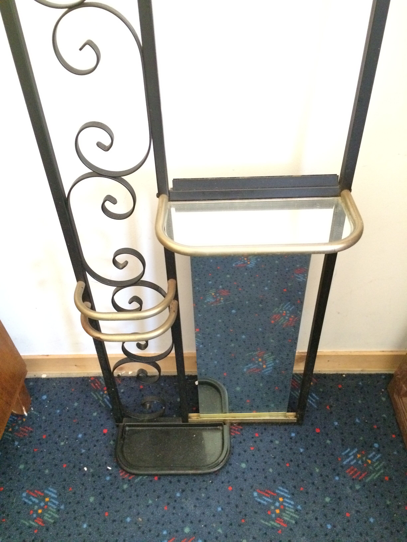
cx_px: 204
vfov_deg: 61.7
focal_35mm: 29
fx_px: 455
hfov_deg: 48.2
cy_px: 271
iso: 640
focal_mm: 4.15
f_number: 2.2
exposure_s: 1/17
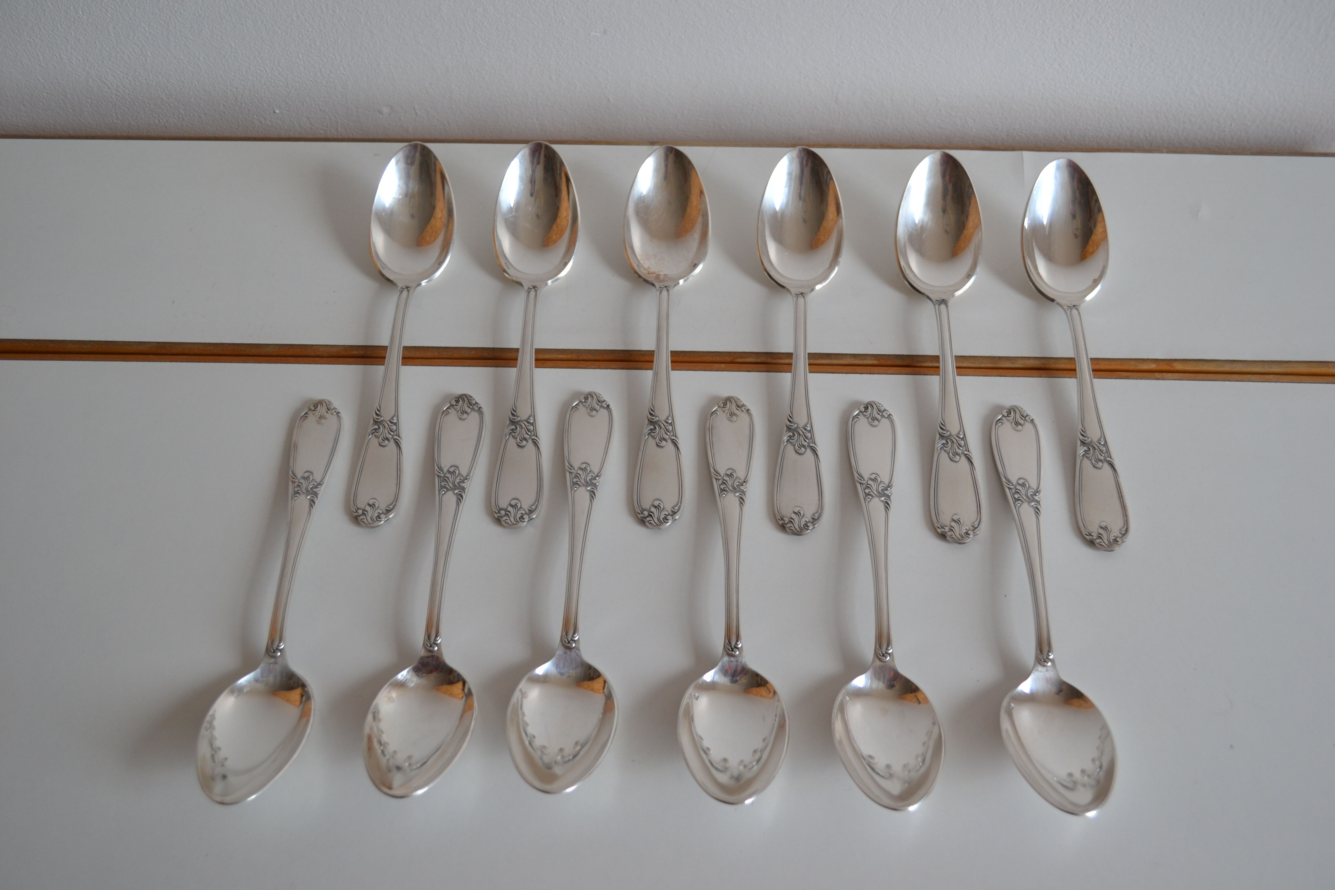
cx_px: 668
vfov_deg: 36.9
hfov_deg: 53.1
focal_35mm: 36
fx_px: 1335
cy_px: 445
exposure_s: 1/80
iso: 400
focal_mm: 24
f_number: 5
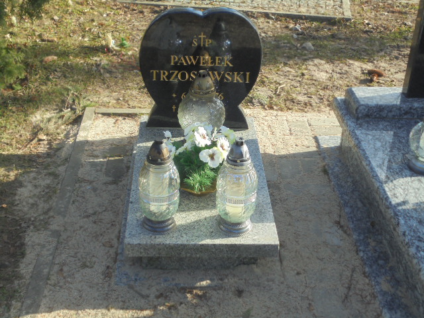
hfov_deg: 38.9
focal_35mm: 49
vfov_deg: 29.7
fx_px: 600
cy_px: 159
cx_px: 212
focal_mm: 8.9
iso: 100
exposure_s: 1/160
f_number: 4.8
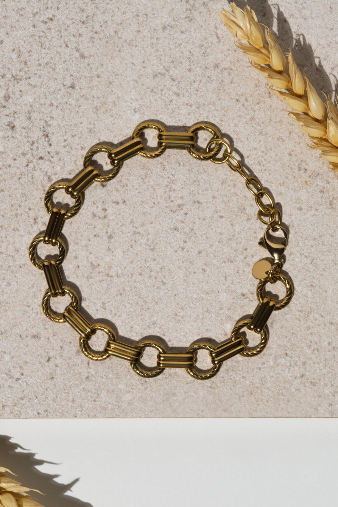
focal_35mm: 158
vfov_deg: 13.0
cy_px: 254
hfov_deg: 8.7
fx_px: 2225
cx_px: 205
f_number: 22
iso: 400
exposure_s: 1/125
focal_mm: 105
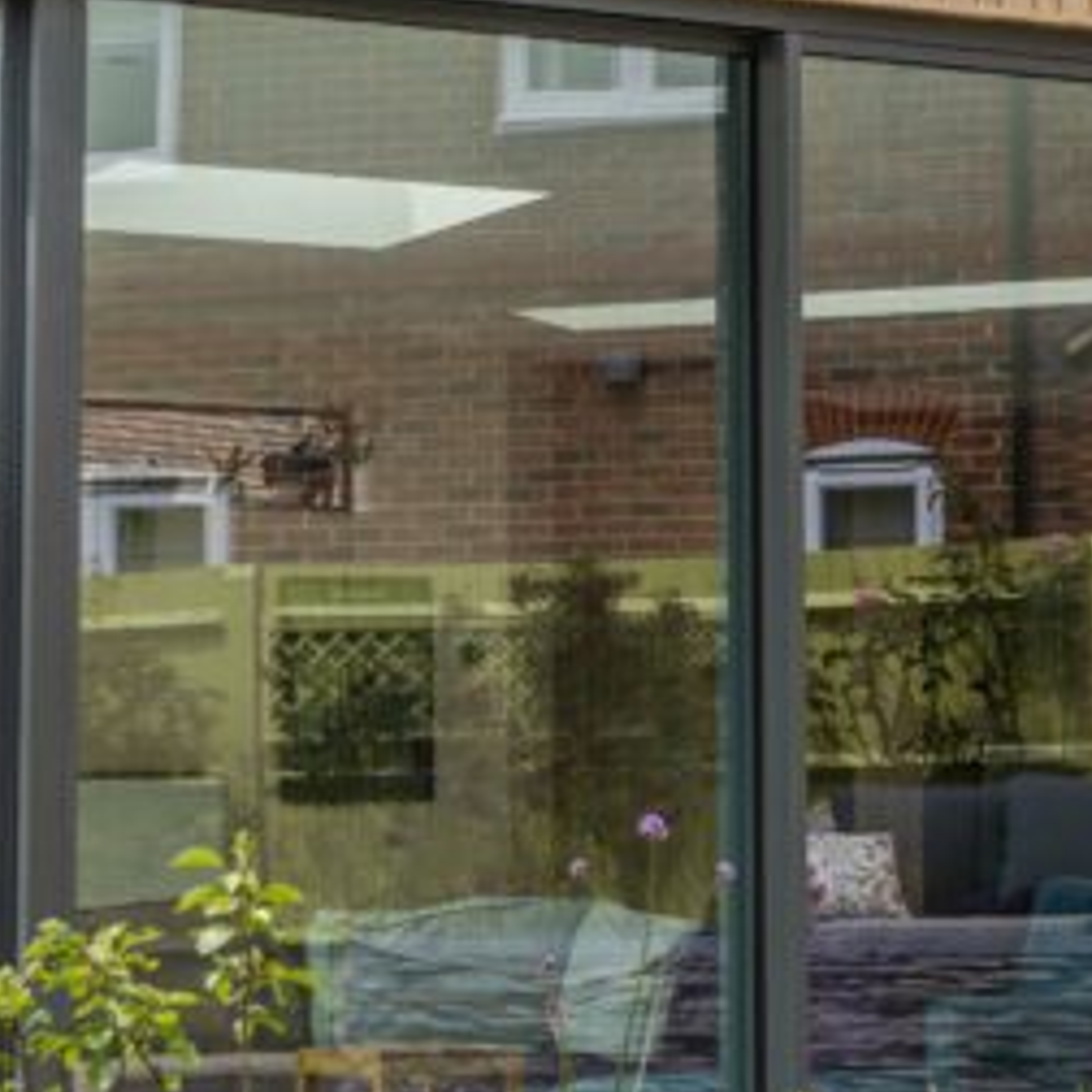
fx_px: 4319
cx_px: 1062
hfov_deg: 14.2
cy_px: 379
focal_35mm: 121
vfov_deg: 14.4
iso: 64
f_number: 5
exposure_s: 1/500
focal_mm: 35
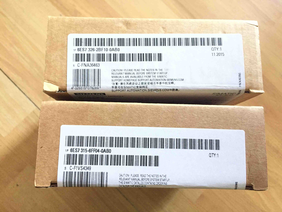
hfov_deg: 61.7
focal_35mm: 29
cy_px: 106
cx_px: 141
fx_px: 236
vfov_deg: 48.2
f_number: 2.2
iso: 250
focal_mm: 4.15
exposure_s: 1/33
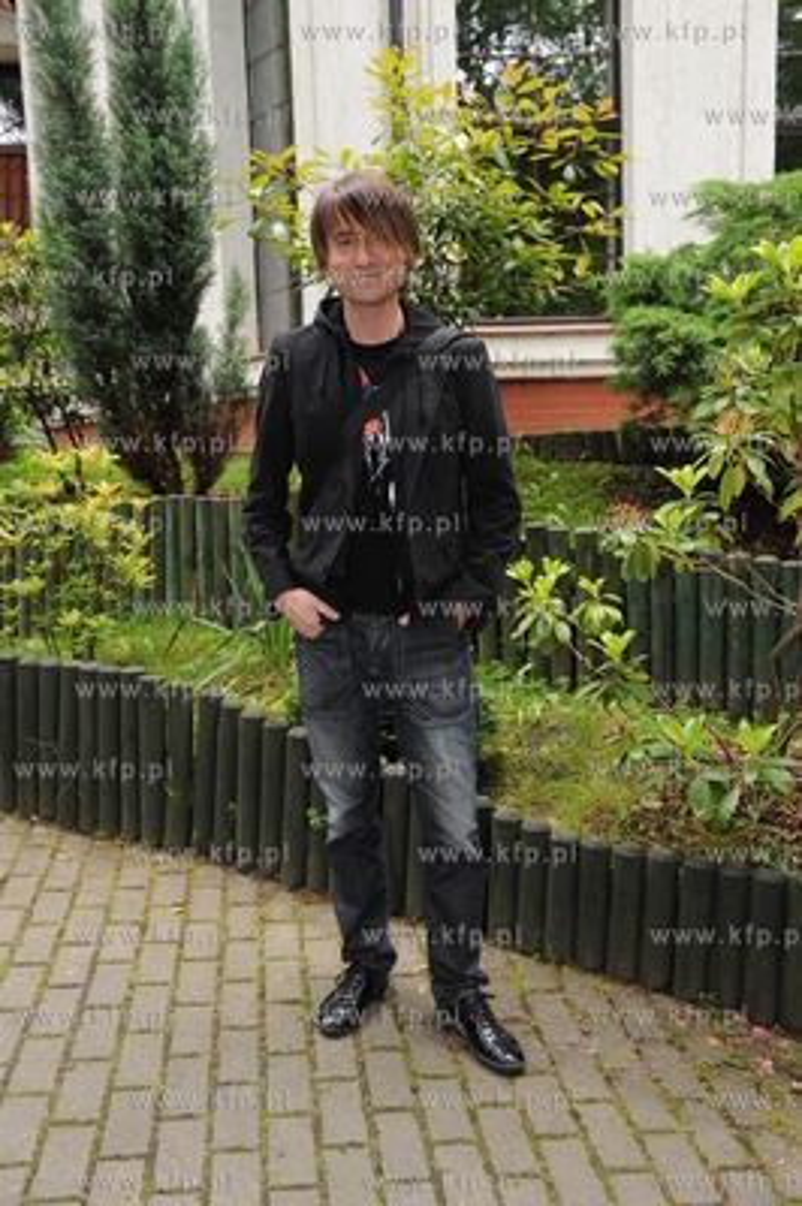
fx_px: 1071
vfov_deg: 58.8
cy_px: 603
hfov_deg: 41.0
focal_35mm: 32
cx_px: 401
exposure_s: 1/100
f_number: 5.6
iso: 800
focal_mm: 32
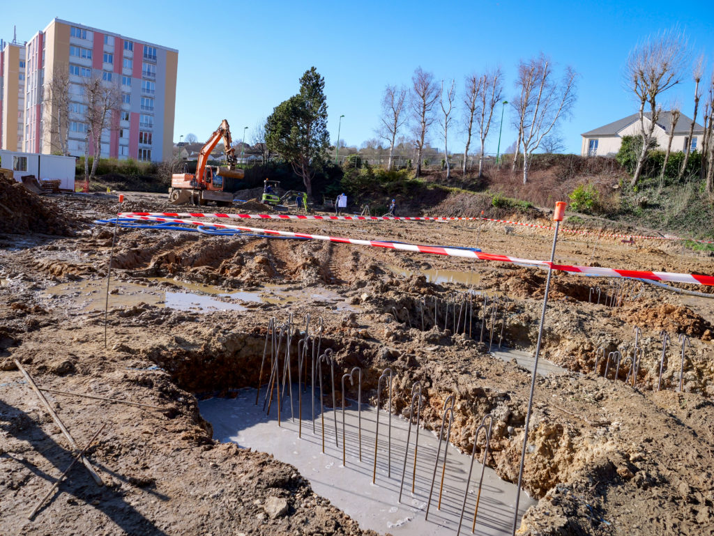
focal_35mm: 24
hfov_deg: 71.6
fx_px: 495
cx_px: 357
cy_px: 268
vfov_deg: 56.9
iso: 100
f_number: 5
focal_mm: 12
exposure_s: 1/320
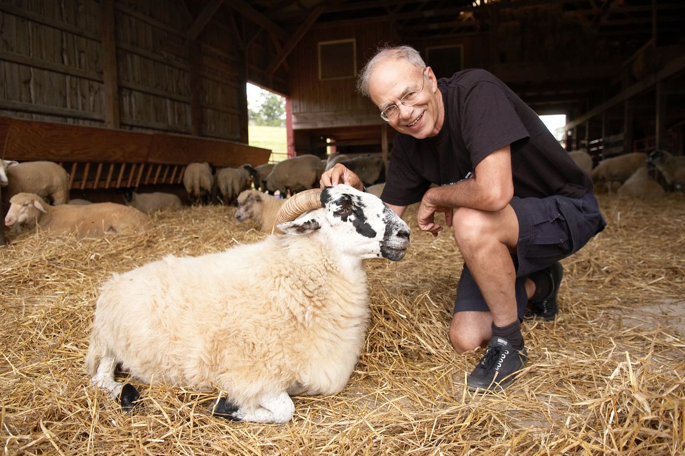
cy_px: 228
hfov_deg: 70.5
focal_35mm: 26
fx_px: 485
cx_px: 342
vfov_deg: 50.3
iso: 320
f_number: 2.8
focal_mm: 17
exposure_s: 1/500
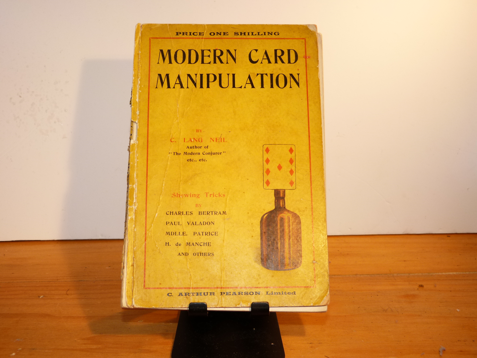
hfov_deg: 41.2
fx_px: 634
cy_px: 179
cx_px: 238
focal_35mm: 46
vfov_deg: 31.5
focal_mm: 8.3
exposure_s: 1/80
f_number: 3.2
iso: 100
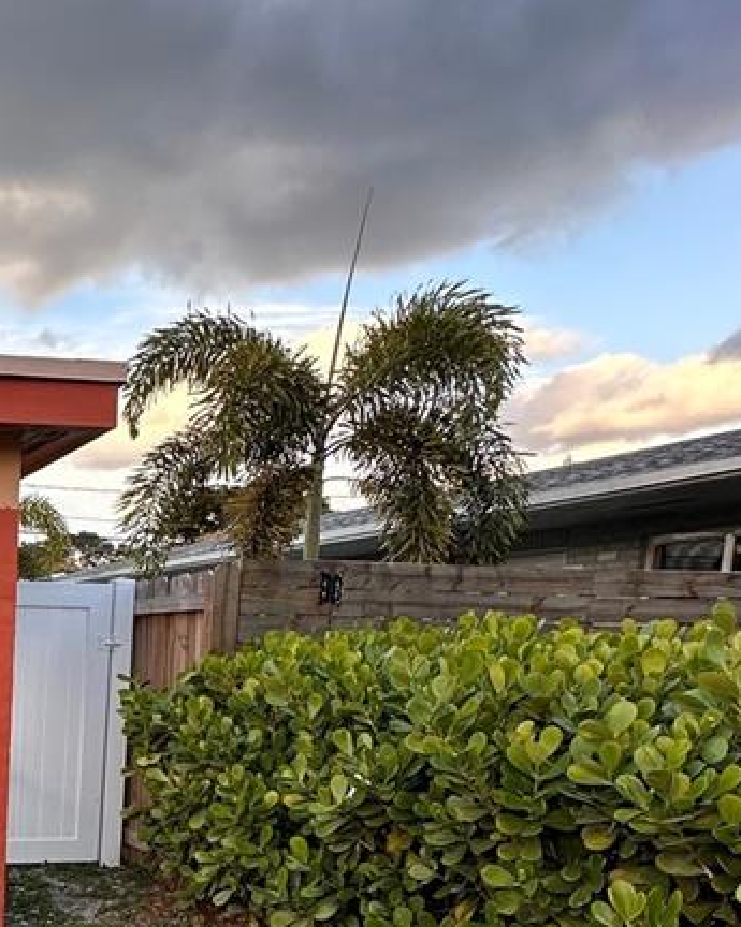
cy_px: 805
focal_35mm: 38
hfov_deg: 32.6
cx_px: -137
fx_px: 1043
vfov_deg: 44.4
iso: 40
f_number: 2.2
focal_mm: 2.22
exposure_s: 1/186
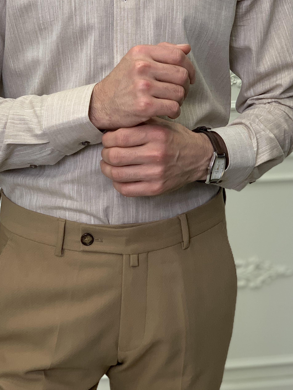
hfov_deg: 17.8
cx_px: 127
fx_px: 937
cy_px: 100
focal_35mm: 83
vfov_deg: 23.3
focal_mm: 6
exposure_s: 1/122
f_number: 2.4
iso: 64
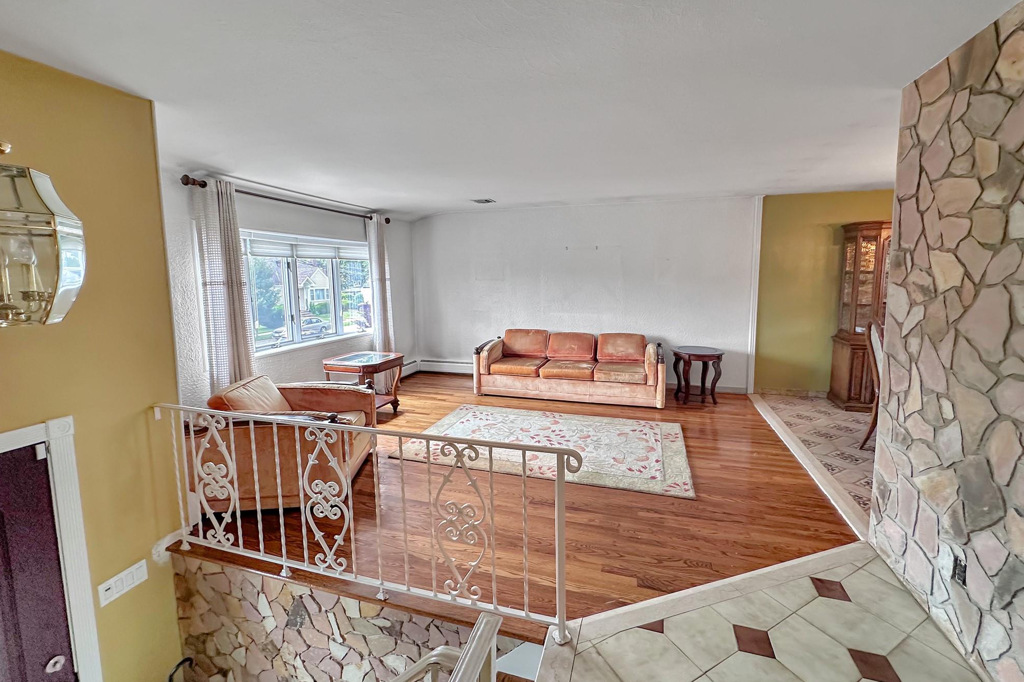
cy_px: 319
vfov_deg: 77.2
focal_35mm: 15
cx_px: 522
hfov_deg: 100.4
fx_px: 427
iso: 160
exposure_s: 1/120
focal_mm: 2.22
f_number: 2.2
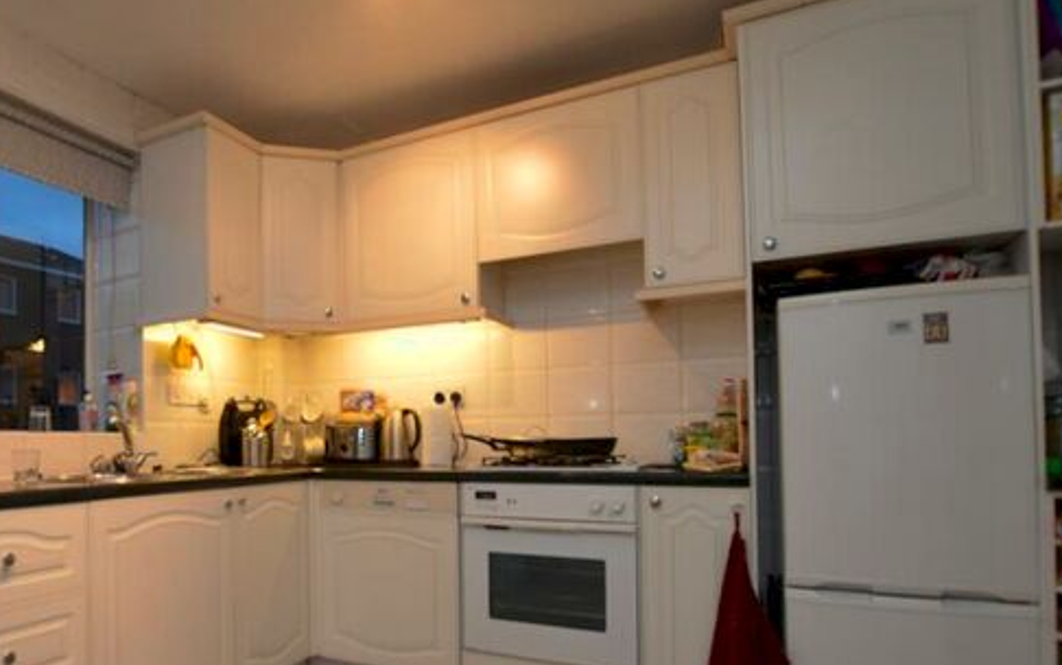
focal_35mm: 22
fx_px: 637
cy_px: 431
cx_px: 321
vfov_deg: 54.2
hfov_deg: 76.1
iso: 400
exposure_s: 1/60
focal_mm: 10
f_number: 3.5
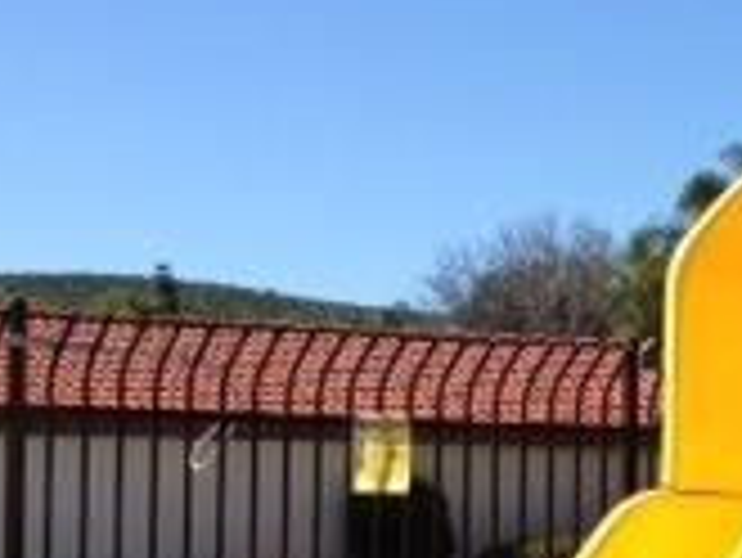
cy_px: 518
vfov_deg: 11.5
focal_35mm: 128
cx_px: 1079
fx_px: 2746
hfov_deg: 14.5
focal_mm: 4.12
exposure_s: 1/1290
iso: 50
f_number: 2.4
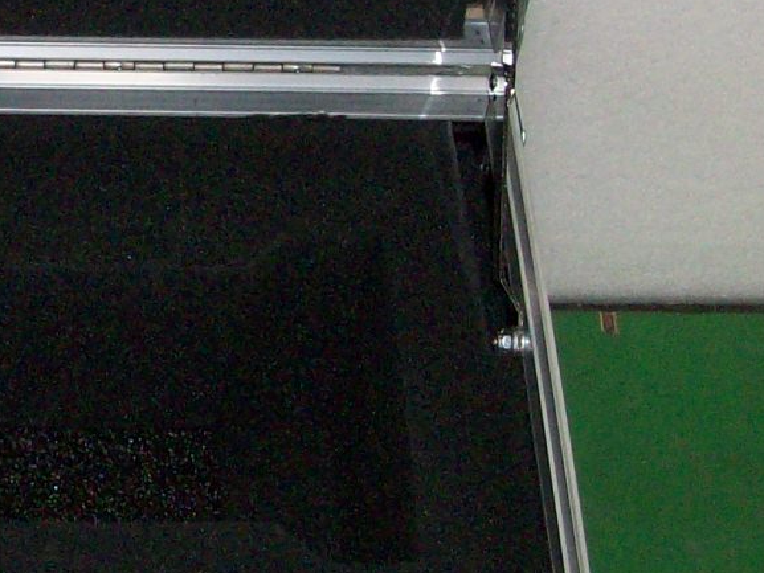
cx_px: -111
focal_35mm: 149
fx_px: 3289
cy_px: 179
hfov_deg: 13.0
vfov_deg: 10.0
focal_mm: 7.1
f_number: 3.2
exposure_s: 1/65.1
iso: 160
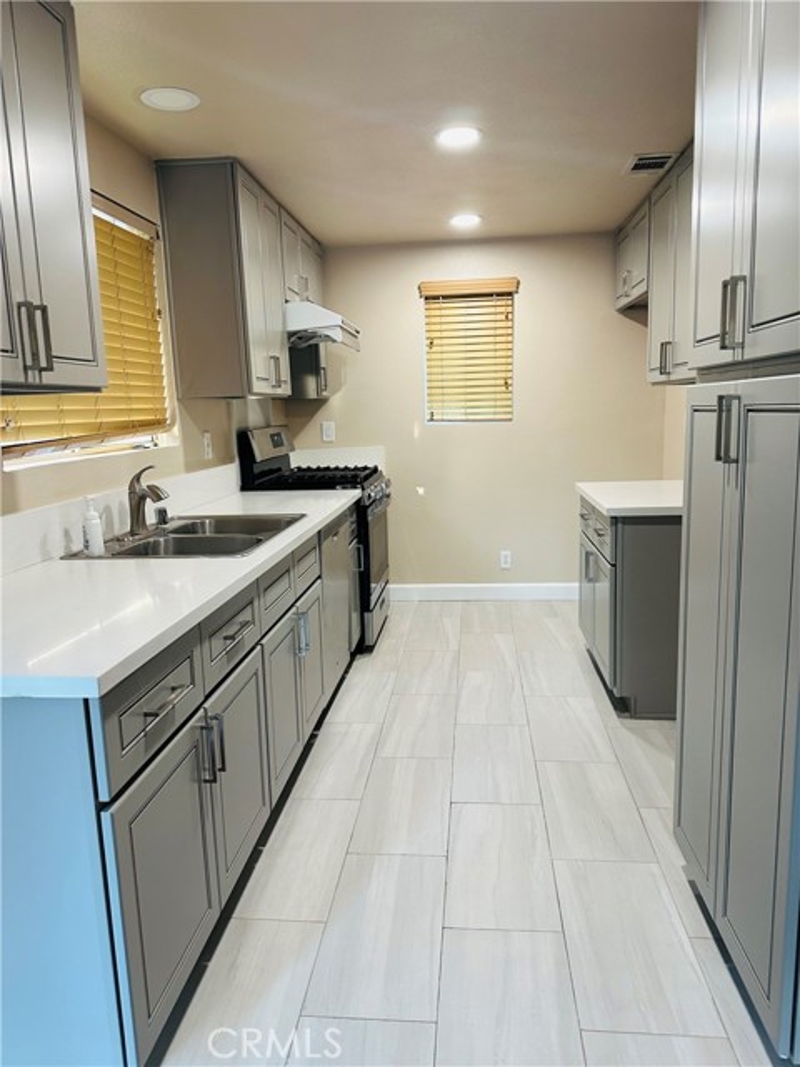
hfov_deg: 56.8
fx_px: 740
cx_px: 400
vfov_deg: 71.6
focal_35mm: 24
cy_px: 534
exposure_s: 1/120
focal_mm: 6.86
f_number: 1.78
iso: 200
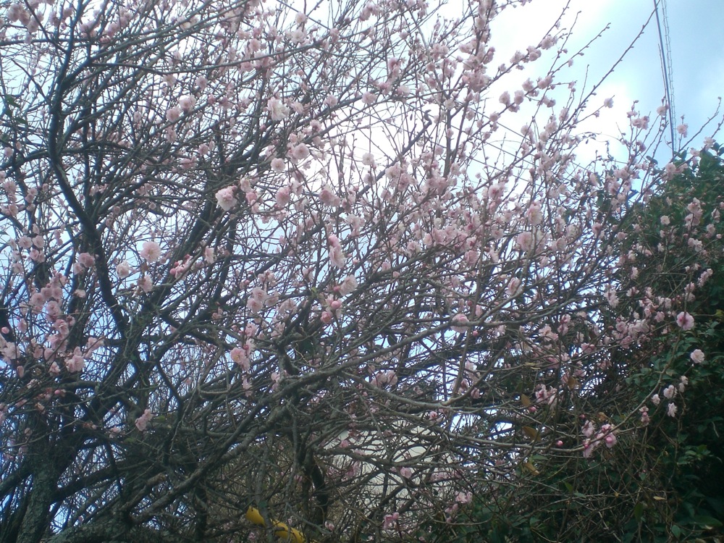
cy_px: 272
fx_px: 795
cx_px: 362
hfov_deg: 49.0
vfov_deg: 37.7
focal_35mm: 38
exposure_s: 1/250
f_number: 3.1
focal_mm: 6.3
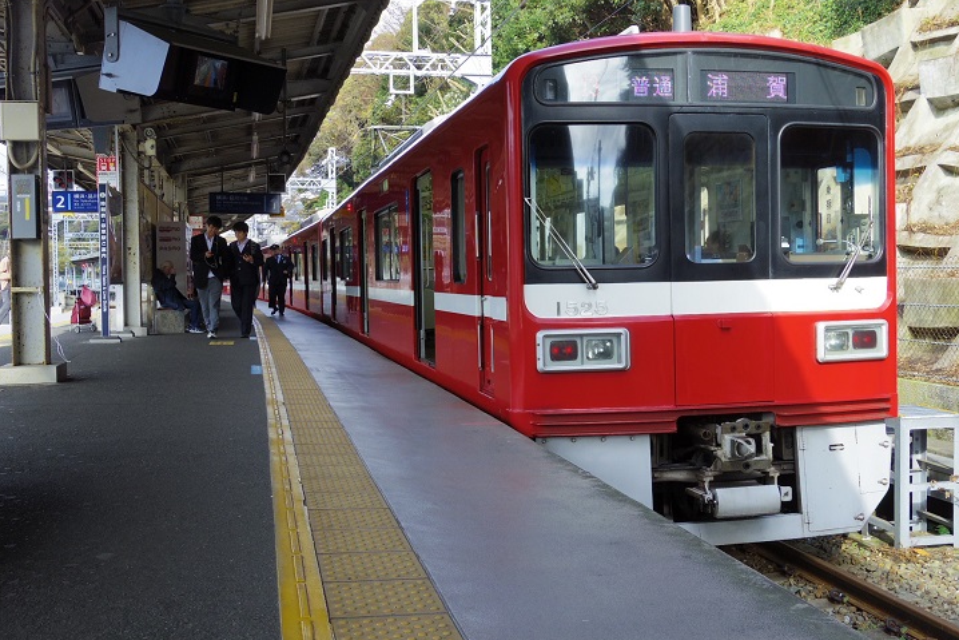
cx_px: 481
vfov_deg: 34.2
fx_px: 1039
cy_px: 287
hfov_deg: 49.5
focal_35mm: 39
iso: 200
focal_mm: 8
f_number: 4
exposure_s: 1/200
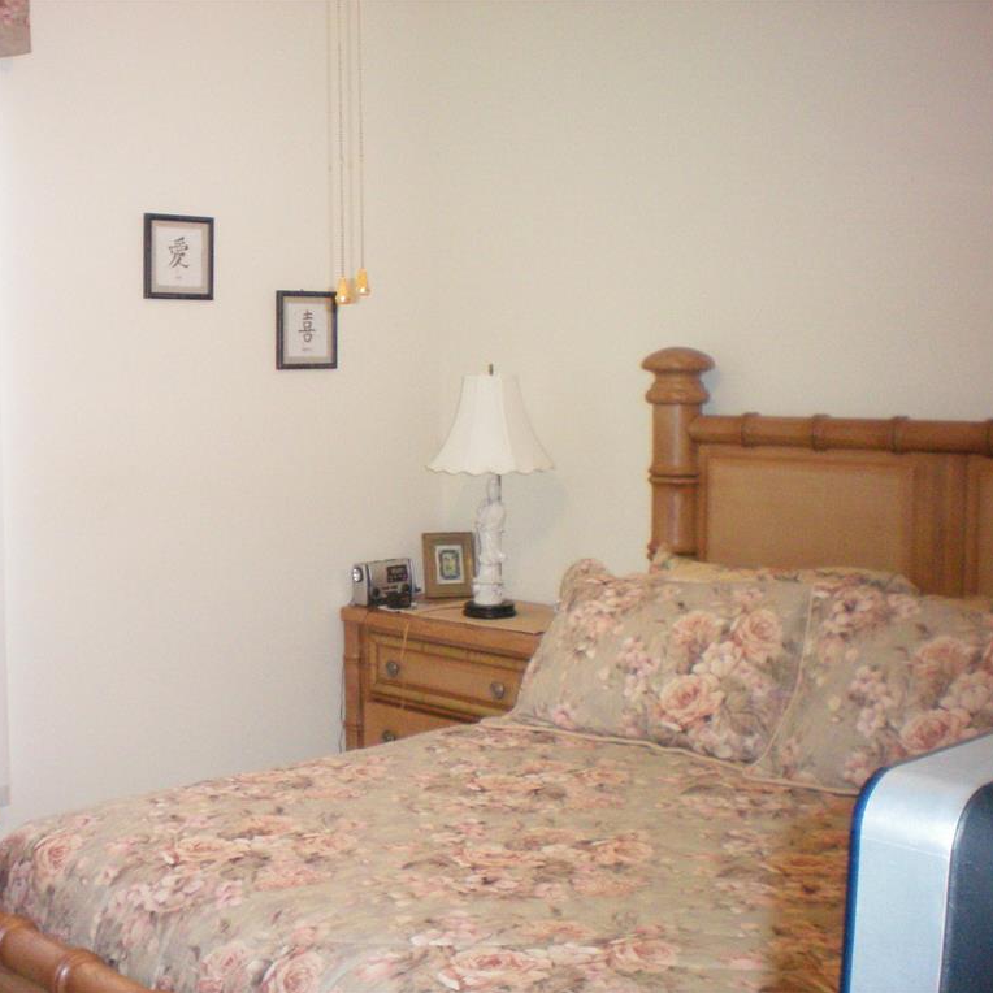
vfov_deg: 37.6
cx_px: 346
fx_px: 1460
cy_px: 496
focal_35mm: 45
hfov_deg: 37.2
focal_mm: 6.3
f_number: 3.1
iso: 400
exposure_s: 1/60
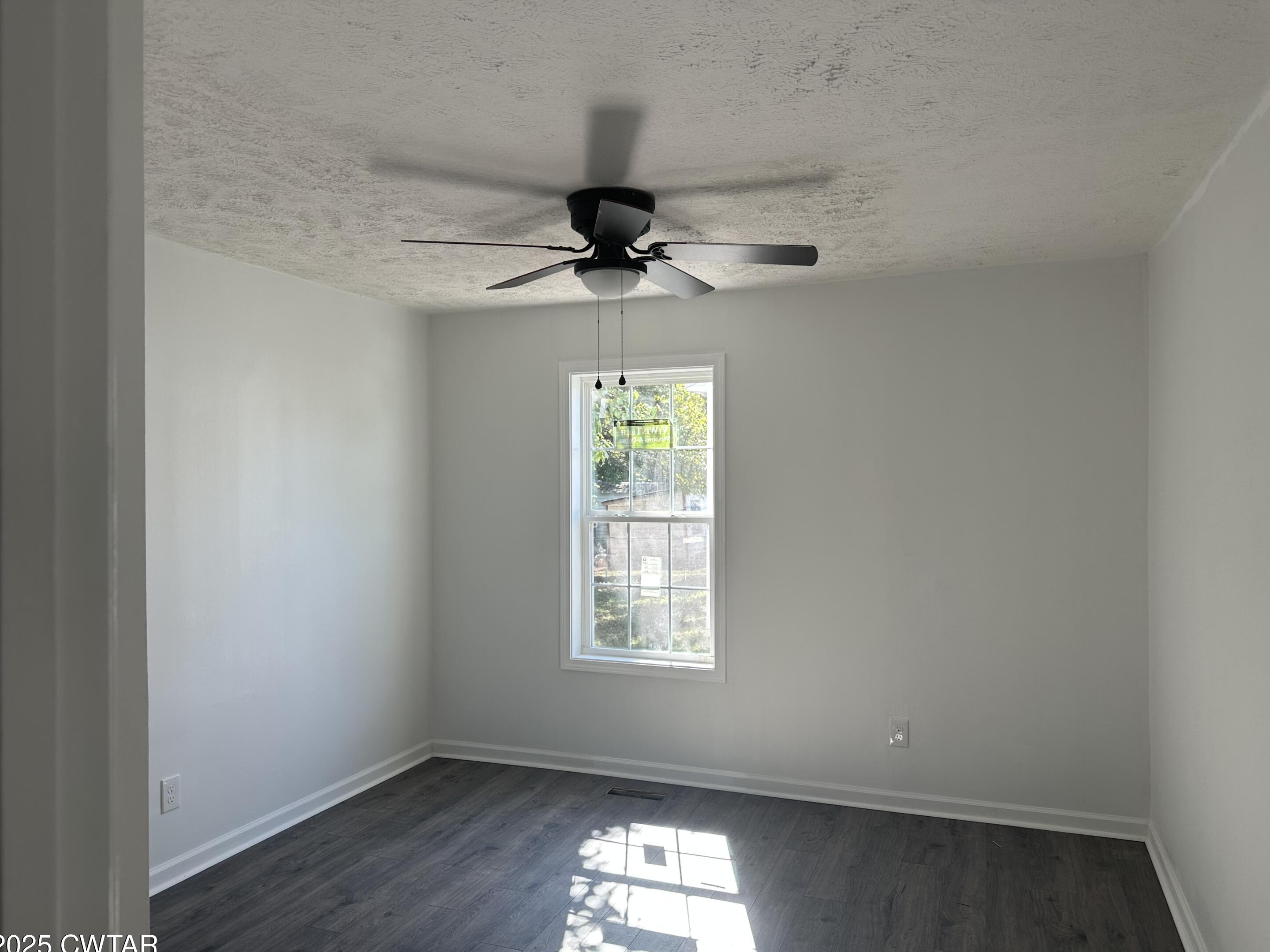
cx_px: 629
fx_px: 917
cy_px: 495
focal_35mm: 25
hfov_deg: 69.4
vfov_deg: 54.9
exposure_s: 1/120
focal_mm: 6.86
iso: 64
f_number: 1.78
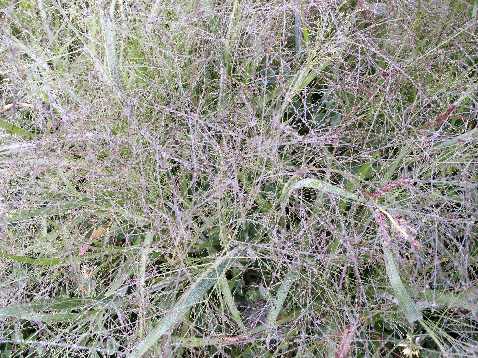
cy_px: 179
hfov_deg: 60.0
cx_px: 239
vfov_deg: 46.8
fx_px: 414
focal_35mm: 30
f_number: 2.2
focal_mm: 4.12
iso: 50
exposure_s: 1/120
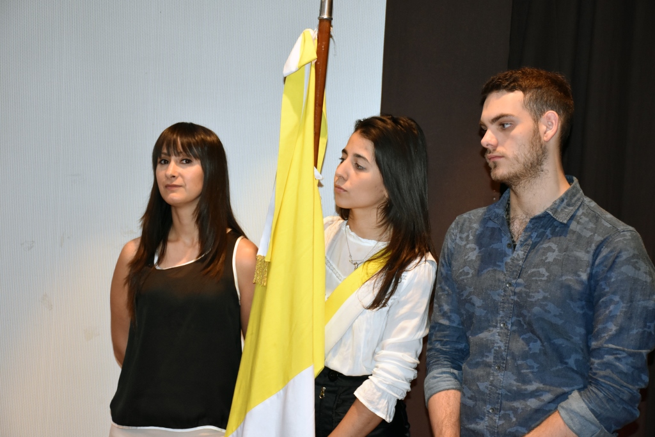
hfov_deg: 27.0
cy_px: 218
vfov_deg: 18.2
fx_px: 1365
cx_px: 328
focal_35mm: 75
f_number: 4.8
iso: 1800
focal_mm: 50
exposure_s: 1/60
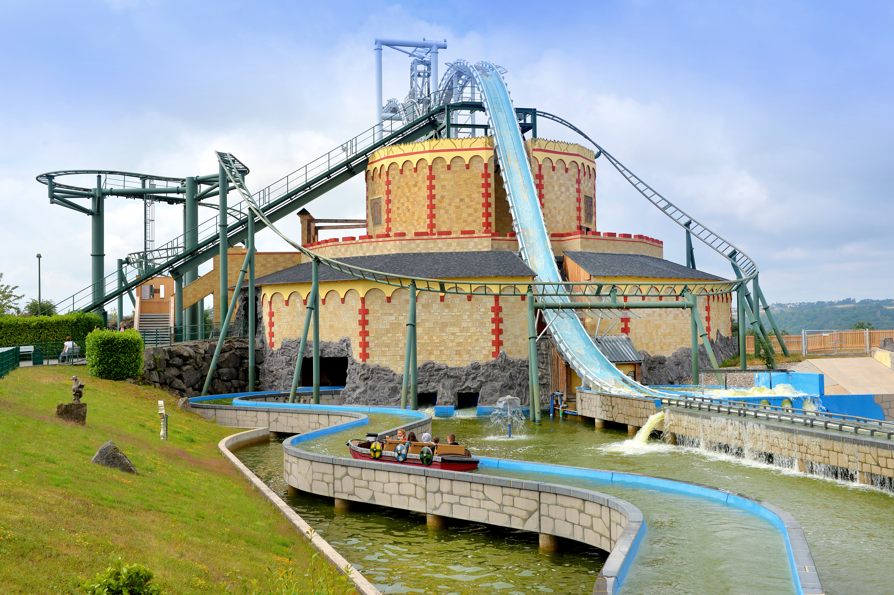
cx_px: 447
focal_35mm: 44
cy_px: 298
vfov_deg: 30.5
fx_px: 1092
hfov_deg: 44.5
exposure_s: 1/640
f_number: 9
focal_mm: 44
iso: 320
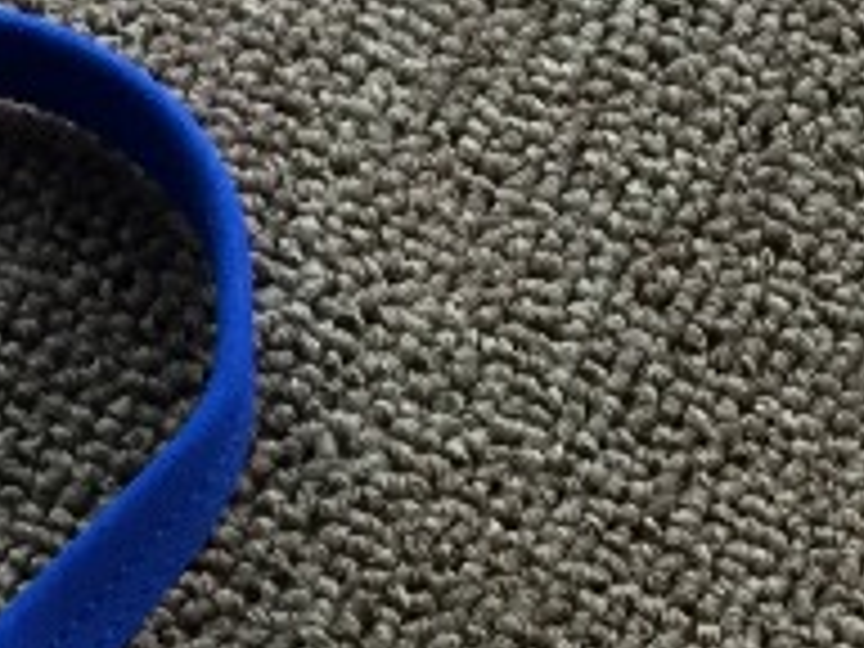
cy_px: 1508
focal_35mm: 151
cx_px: 738
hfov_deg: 13.0
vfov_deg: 9.0
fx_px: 3769
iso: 32
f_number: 2.2
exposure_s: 1/17
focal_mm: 4.15
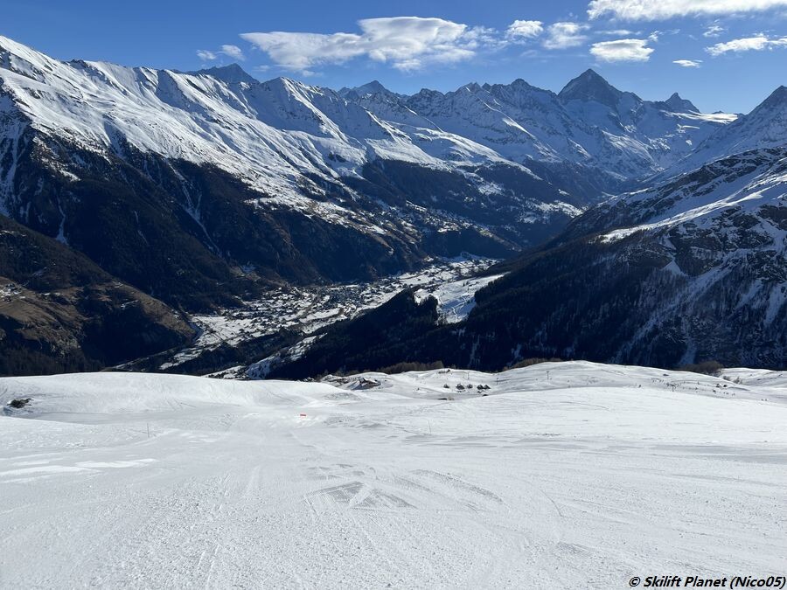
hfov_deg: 67.3
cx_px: 394
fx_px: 591
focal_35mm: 26
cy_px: 295
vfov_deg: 53.1
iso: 50
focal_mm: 5.7
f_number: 1.5
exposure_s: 1/11364
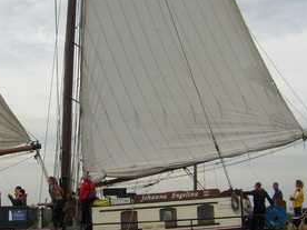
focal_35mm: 76
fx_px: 674
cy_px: 132
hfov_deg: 25.6
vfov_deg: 19.4
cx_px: 138
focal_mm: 5.8
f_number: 7.1
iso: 80
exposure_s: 1/250
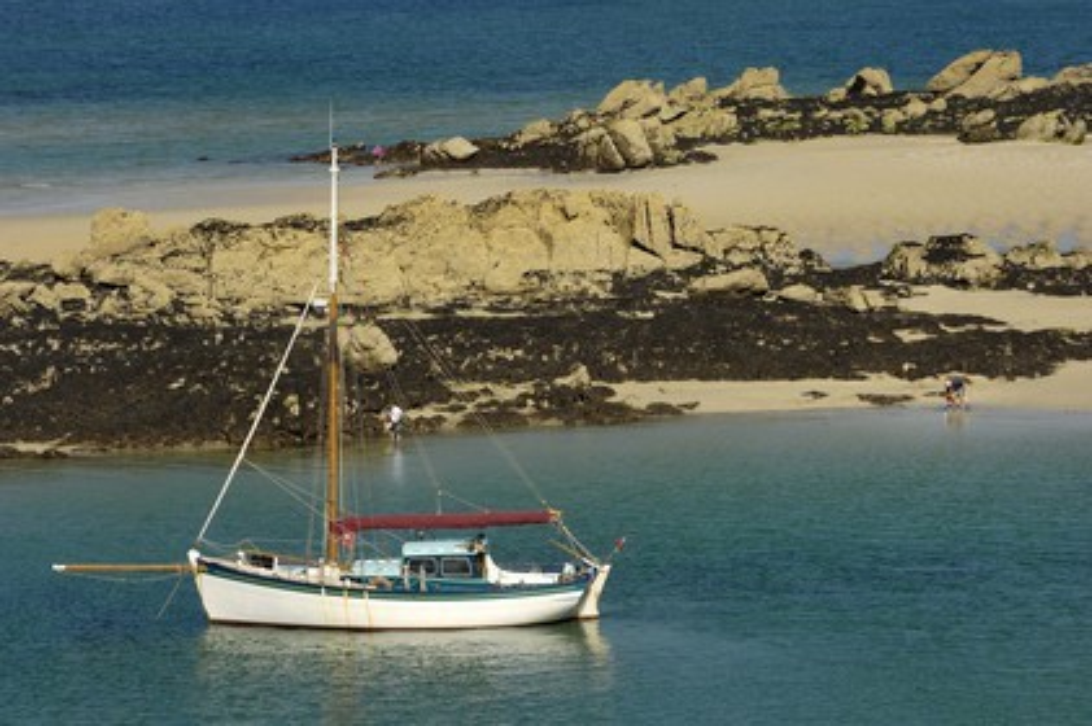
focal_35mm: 188
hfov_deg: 11.0
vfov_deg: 7.3
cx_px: 546
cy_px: 363
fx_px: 5683
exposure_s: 1/400
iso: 100
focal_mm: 125
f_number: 6.7
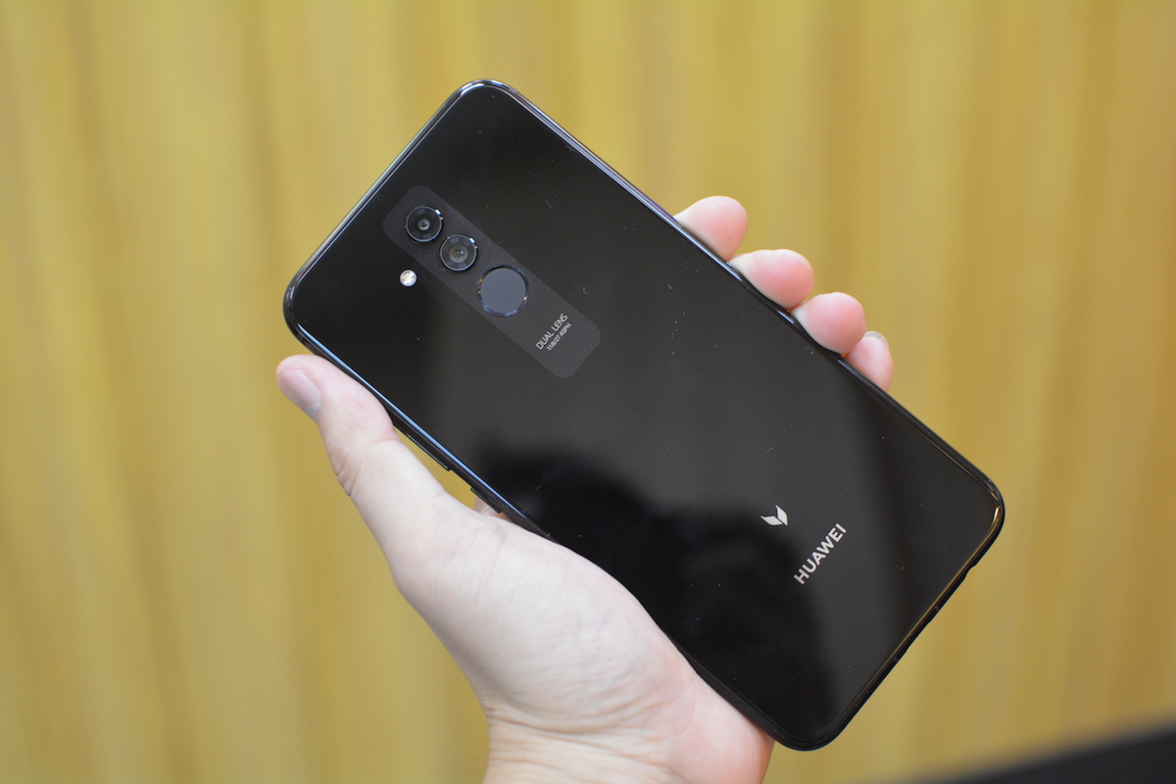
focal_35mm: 52
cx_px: 588
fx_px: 1715
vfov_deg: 25.8
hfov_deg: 37.9
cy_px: 392
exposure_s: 1/30
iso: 800
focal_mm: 35
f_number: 2.8
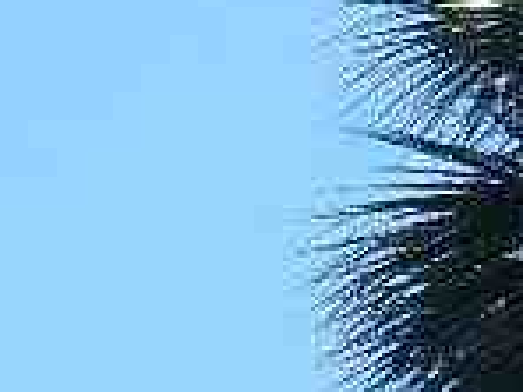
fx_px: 4714
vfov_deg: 4.6
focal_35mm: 312
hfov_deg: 6.3
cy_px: 1109
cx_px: 28
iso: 160
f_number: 4.2
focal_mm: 8.2
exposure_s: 1/800
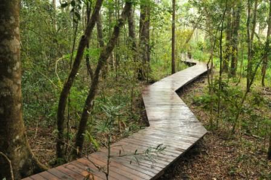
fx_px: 271
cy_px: 90
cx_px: 136
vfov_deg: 36.8
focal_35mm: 36
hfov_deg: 53.2
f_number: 4
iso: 400
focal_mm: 24
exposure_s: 1/60
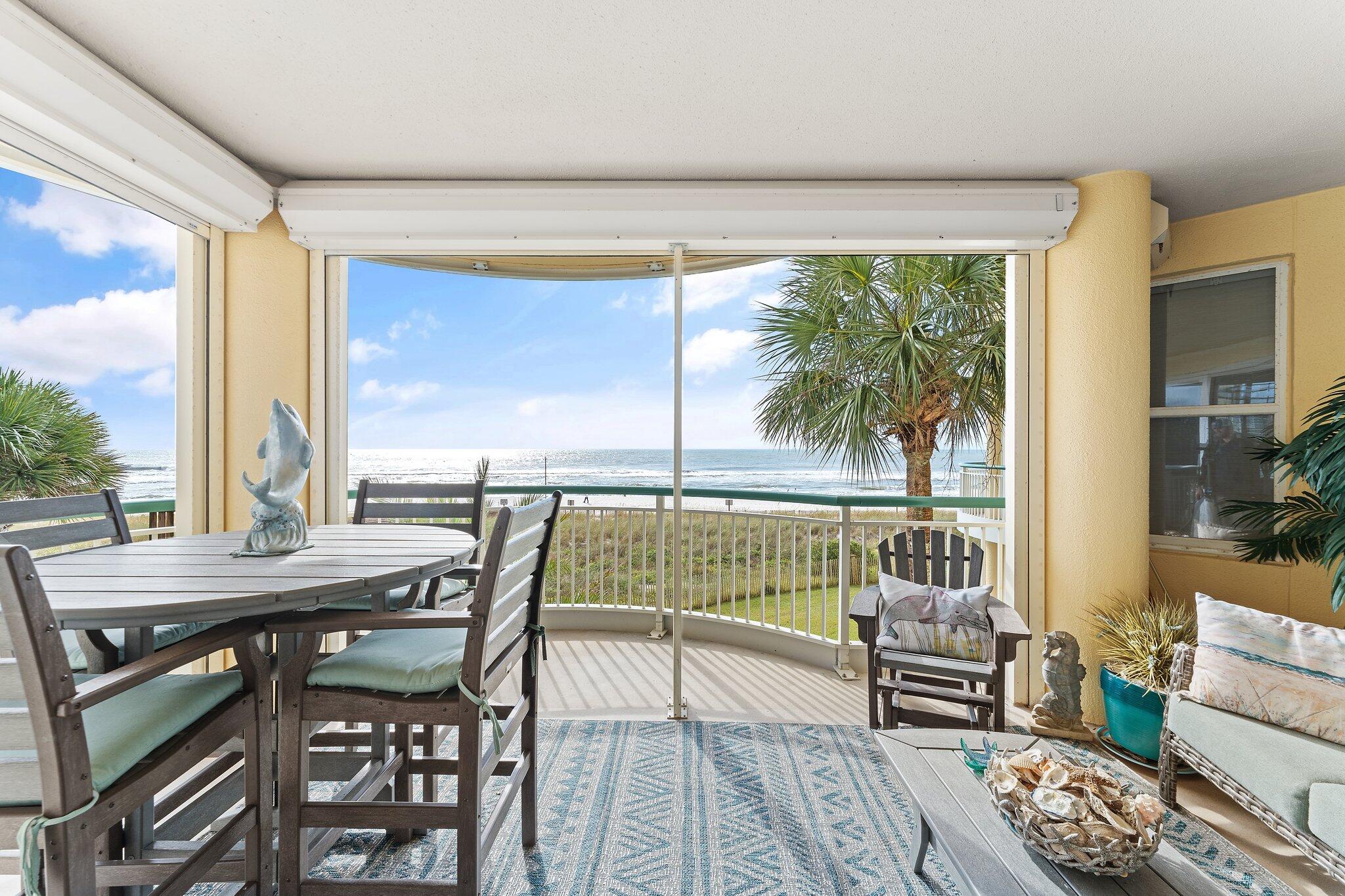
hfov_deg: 104.3
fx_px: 523
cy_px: 448
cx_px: 672
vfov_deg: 81.2
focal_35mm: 14
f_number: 10
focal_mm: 14
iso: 100
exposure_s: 1/13
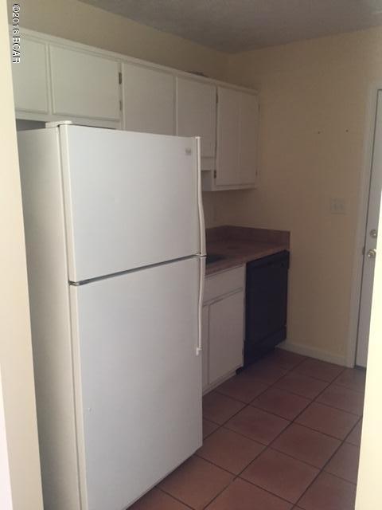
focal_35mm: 29
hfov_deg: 48.2
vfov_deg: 61.7
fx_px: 427
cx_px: 191
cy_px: 255
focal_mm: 4.15
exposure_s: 1/30
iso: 200
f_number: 2.2
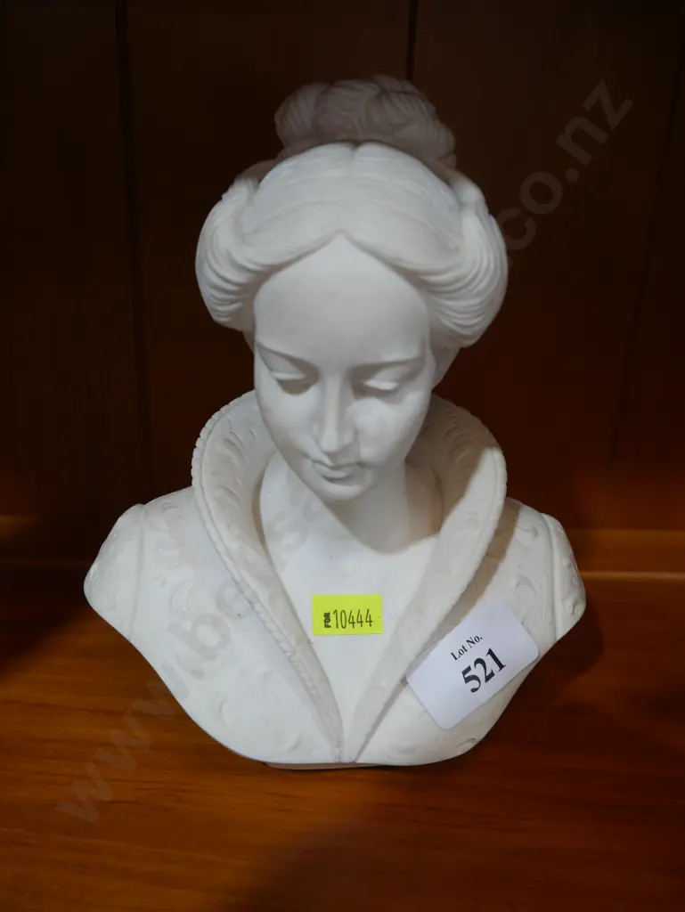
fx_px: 896
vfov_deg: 53.9
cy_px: 456
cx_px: 342
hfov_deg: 41.8
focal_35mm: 34
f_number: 4
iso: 250
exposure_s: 1/60
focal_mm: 17
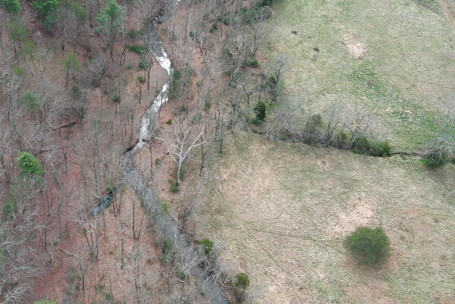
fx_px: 531
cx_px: 181
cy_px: 88
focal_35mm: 42
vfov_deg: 31.5
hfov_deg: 46.1
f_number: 2.8
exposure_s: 1/390
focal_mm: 10.57
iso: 100
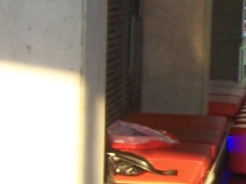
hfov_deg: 11.6
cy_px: 155
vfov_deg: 9.1
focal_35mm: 162
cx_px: 382
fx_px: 1152
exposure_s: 1/60
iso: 140
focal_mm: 6.7
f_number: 3.4
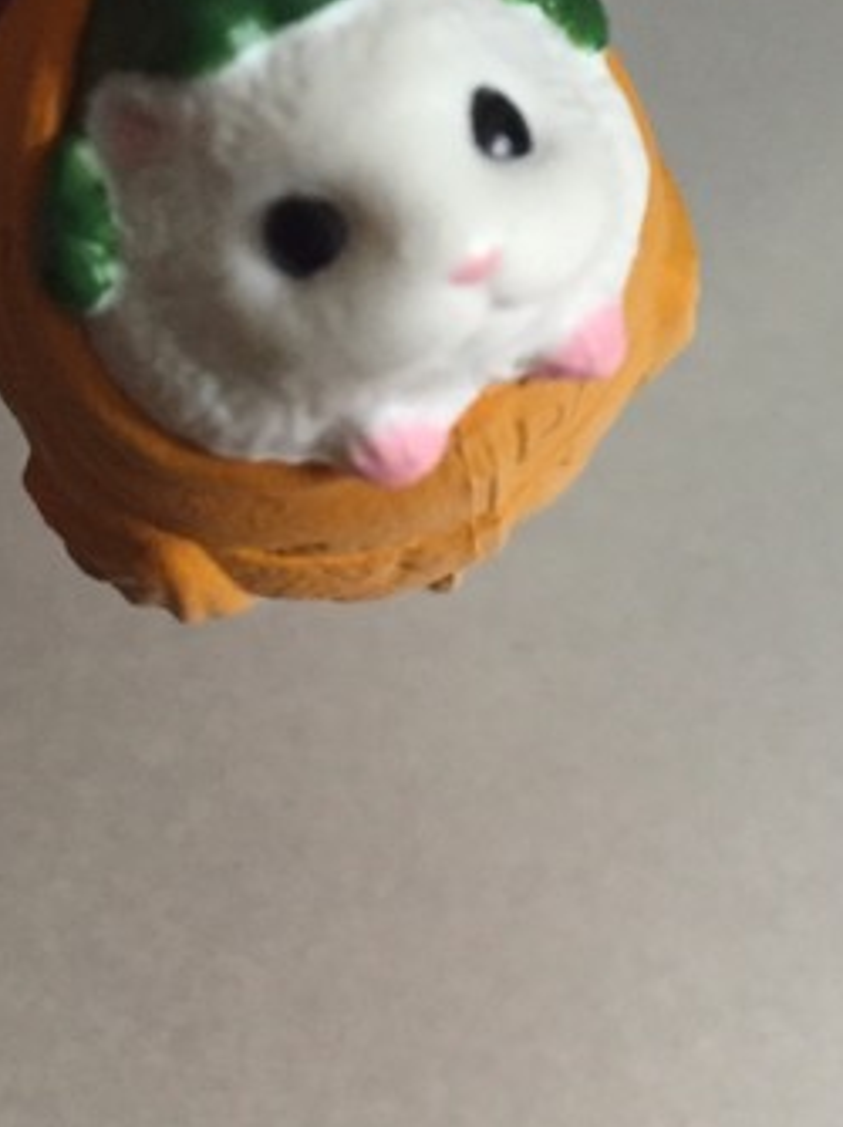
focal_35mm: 89
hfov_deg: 16.6
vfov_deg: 20.6
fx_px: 2894
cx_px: 448
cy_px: -209
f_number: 2.2
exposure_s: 1/30
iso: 250
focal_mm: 4.15
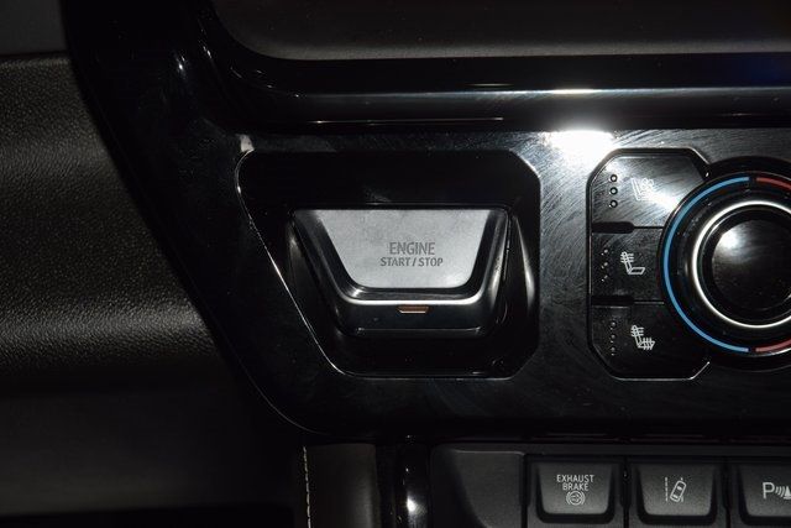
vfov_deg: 13.0
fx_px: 2307
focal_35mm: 105
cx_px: 396
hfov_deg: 19.5
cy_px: 264
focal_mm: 70
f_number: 8
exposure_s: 1/125
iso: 100
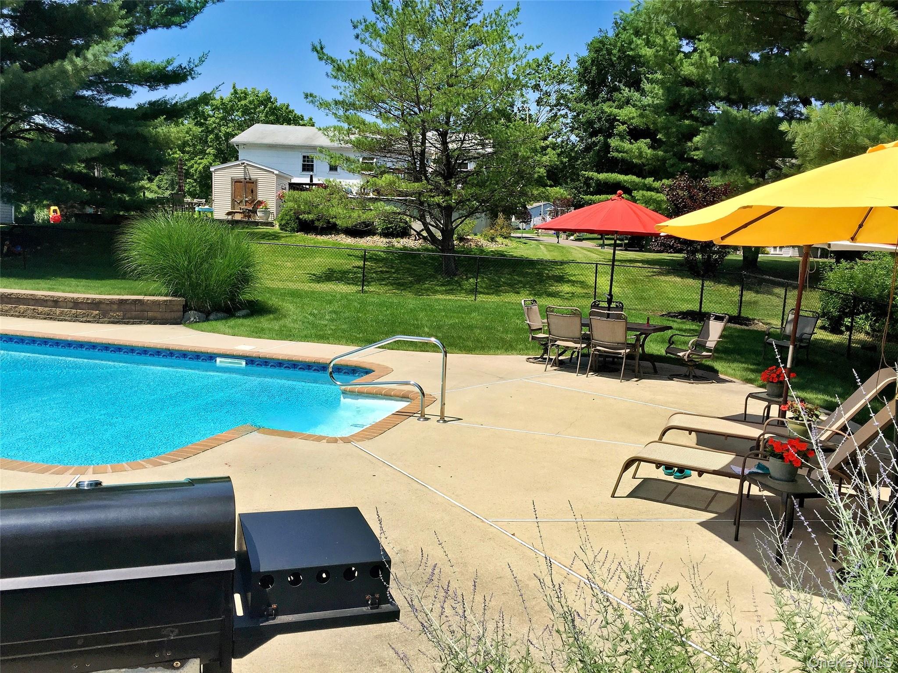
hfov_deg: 61.7
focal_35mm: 29
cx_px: 449
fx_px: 752
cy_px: 336
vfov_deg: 48.2
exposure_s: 1/1980
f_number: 2.2
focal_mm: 4.15
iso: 32
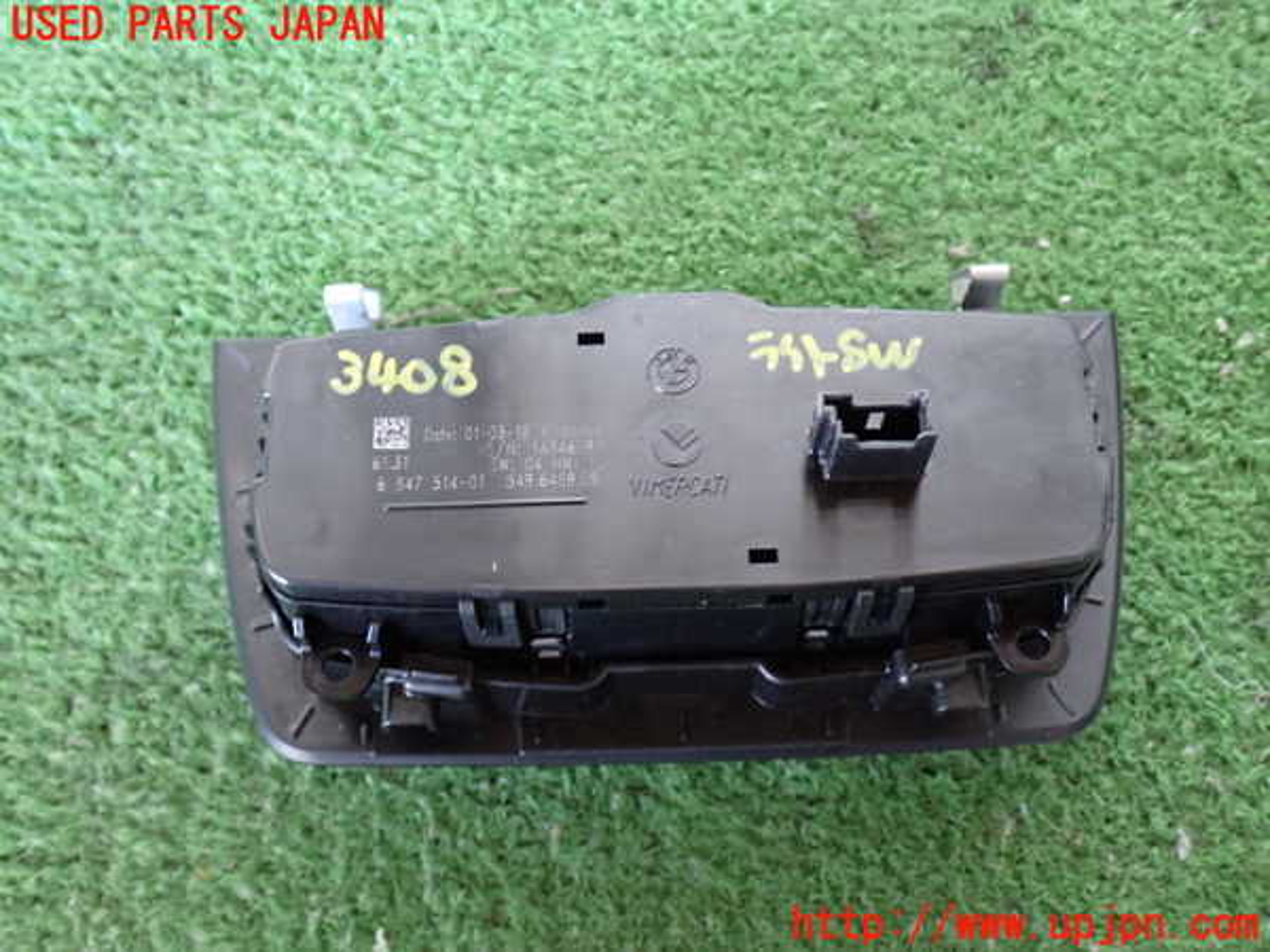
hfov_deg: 45.8
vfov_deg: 35.1
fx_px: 1504
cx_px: 635
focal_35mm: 41
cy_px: 476
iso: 800
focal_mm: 7.31
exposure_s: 1/25
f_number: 2.8
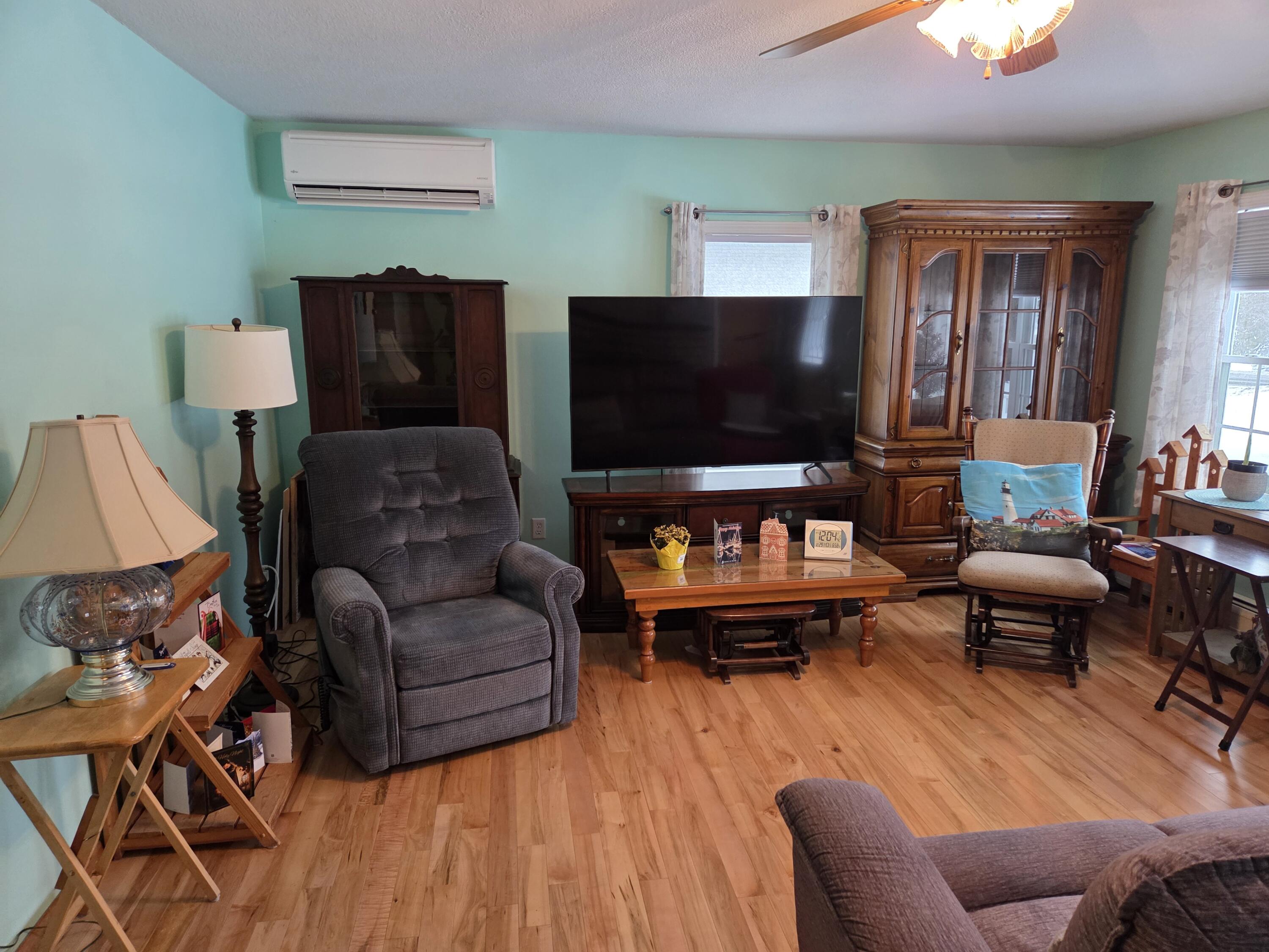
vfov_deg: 58.9
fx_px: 843
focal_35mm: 23
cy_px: 476
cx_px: 634
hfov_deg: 73.9
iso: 400
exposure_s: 1/120
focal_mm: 5.4
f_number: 1.8
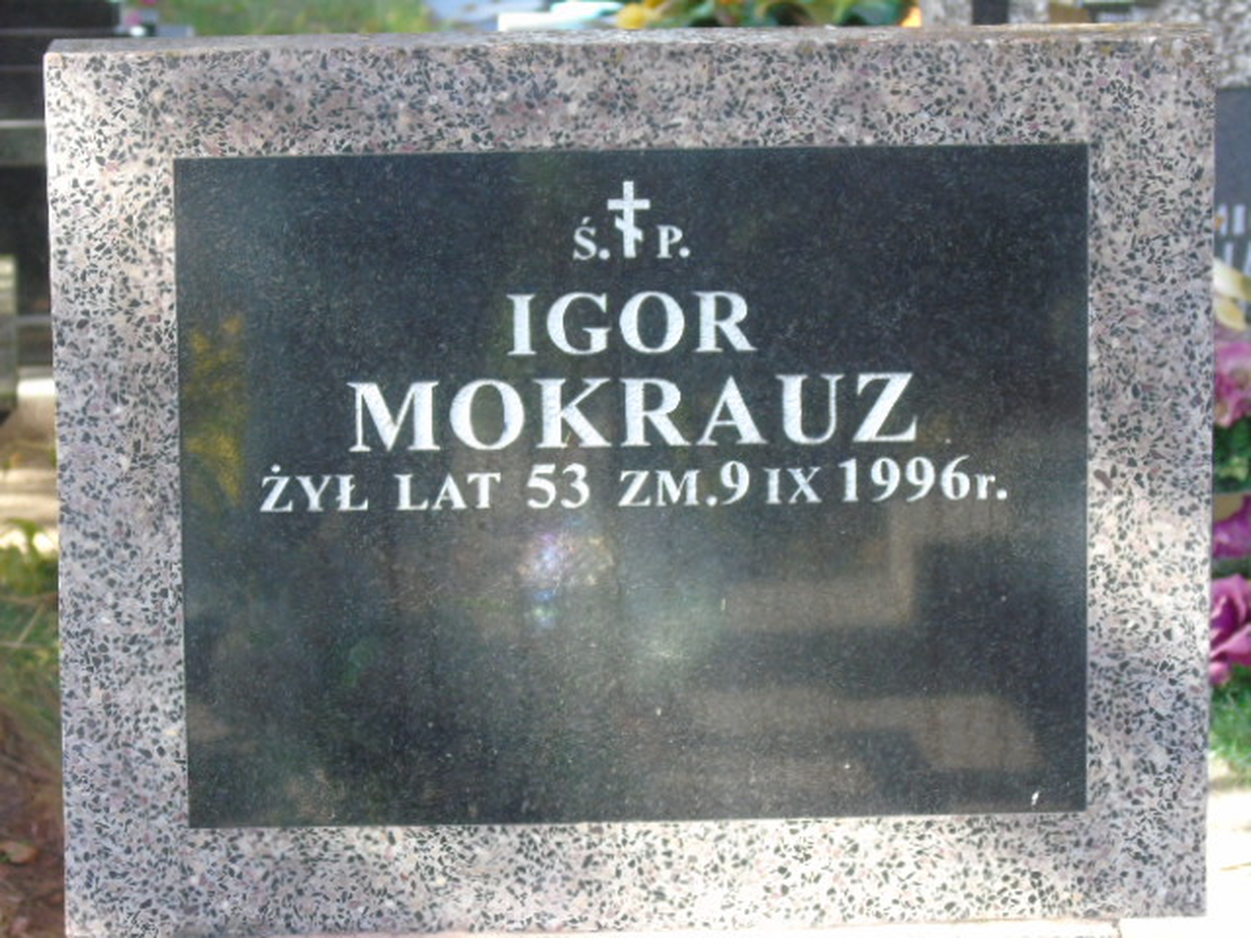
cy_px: 469
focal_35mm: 162
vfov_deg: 9.2
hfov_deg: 12.2
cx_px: 626
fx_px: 5855
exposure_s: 1/125
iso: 400
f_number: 4.9
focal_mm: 29
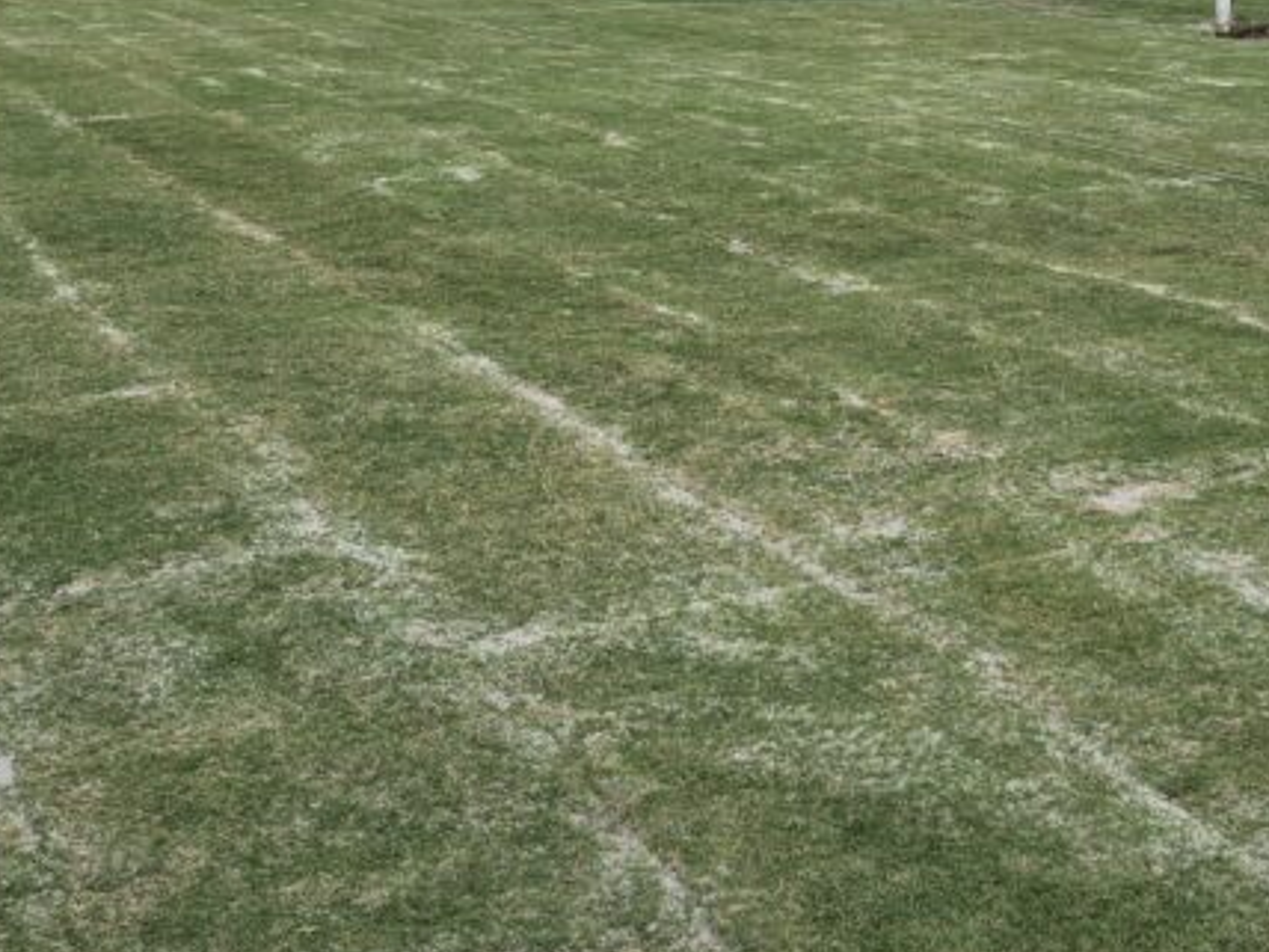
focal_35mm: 55
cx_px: 860
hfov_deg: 34.6
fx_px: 2016
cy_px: 255
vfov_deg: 26.3
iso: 25
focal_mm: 5.4
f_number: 1.8
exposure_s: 1/2616
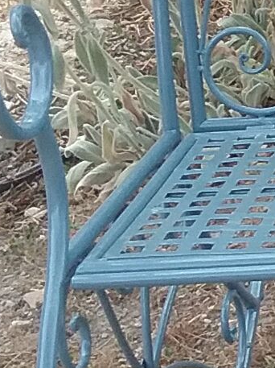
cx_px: 654
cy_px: 139
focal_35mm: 176
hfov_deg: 7.8
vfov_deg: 11.2
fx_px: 1867
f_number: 2.2
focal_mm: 3.3
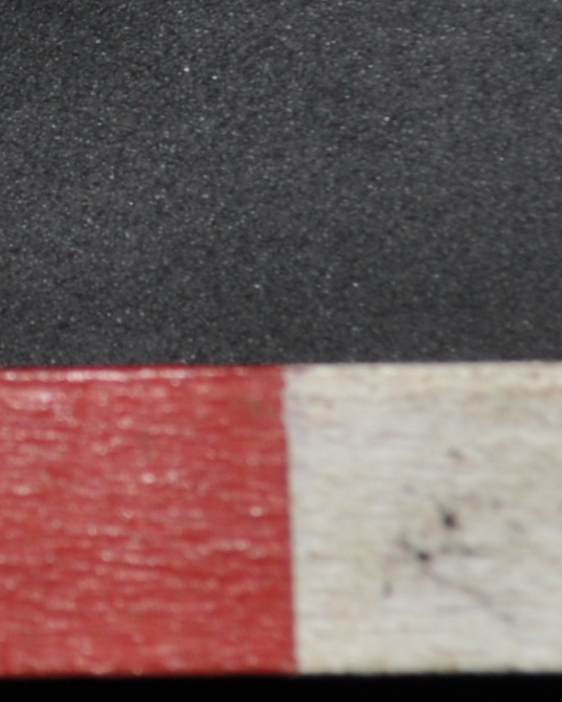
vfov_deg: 7.6
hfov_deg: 6.1
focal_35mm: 251
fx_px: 5226
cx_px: -322
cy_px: -185
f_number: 5.6
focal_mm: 35
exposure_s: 1/125
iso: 200
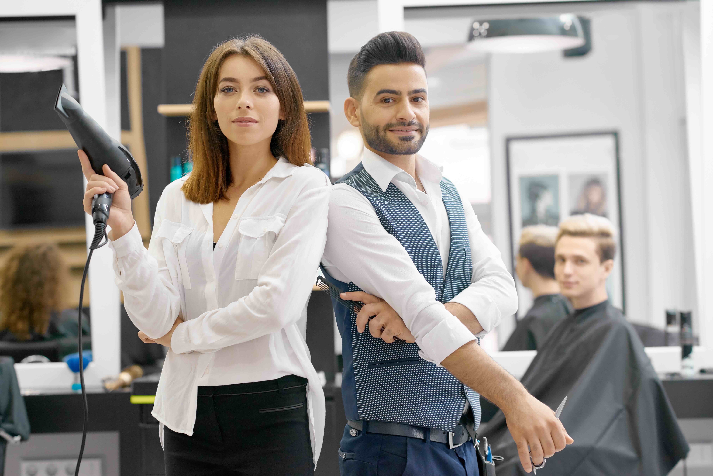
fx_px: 1684
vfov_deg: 16.1
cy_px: 238
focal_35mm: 85
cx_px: 356
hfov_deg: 23.9
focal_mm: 85
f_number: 3.5
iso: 1000
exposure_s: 1/250
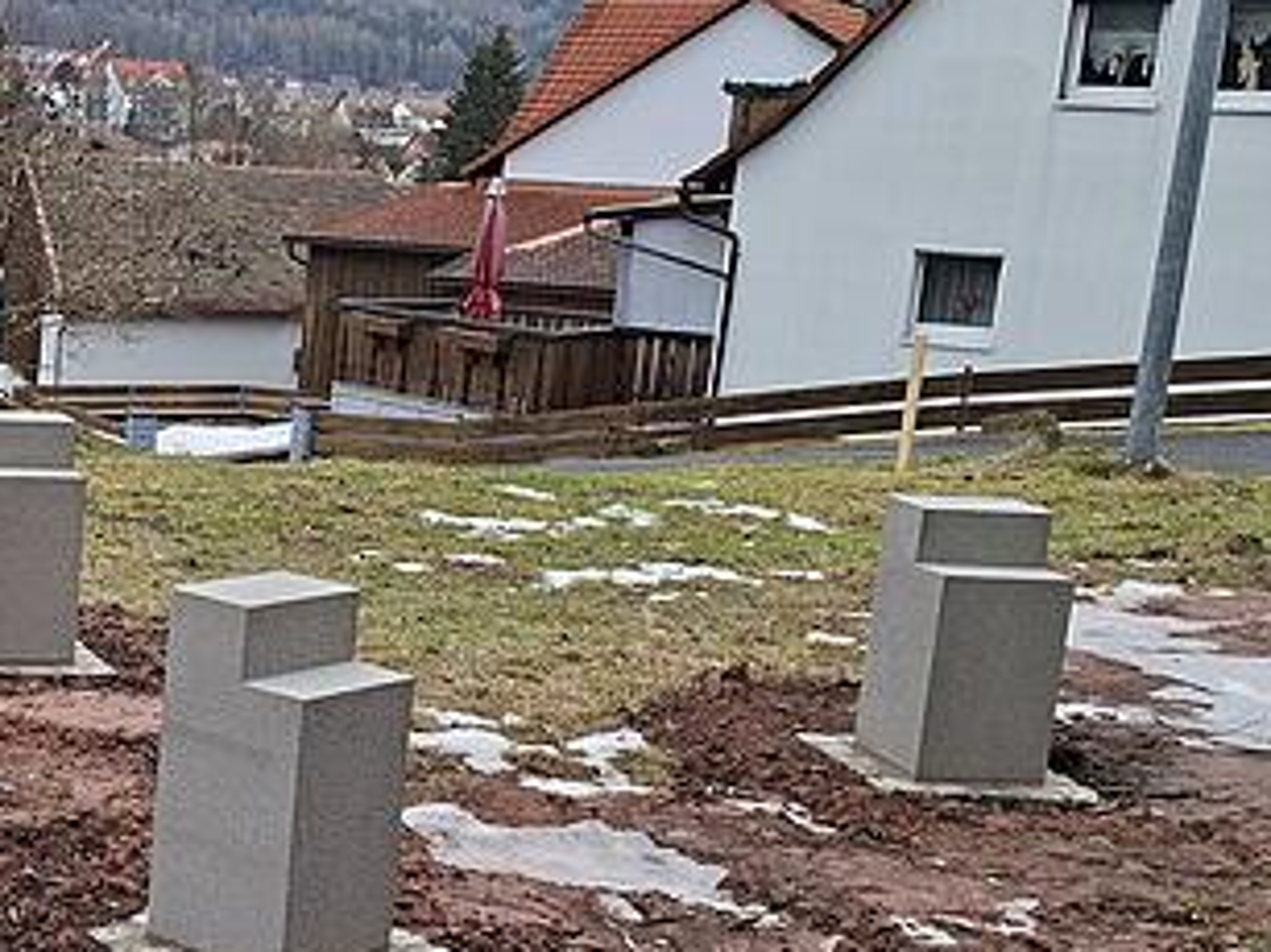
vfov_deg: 24.4
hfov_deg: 29.9
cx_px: -12
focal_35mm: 60
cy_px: 563
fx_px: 2202
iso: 50
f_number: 1.8
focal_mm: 5.54
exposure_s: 1/272
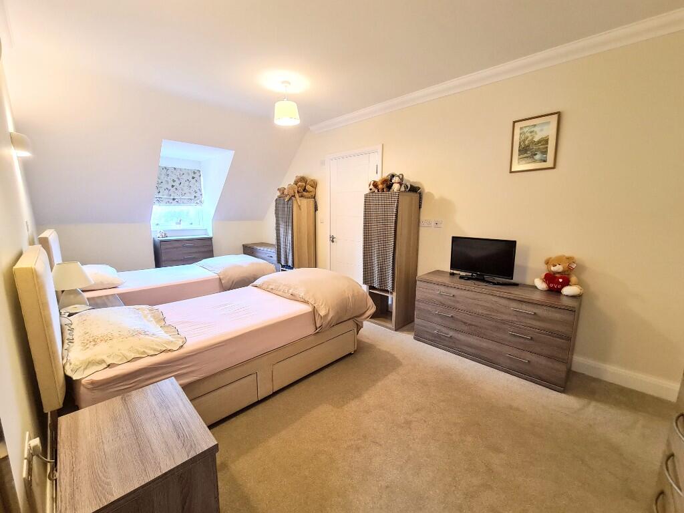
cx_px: 342
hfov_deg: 106.2
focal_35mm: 13
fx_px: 257
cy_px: 256
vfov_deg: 89.9
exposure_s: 1/50
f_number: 2.2
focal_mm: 2.2
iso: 250
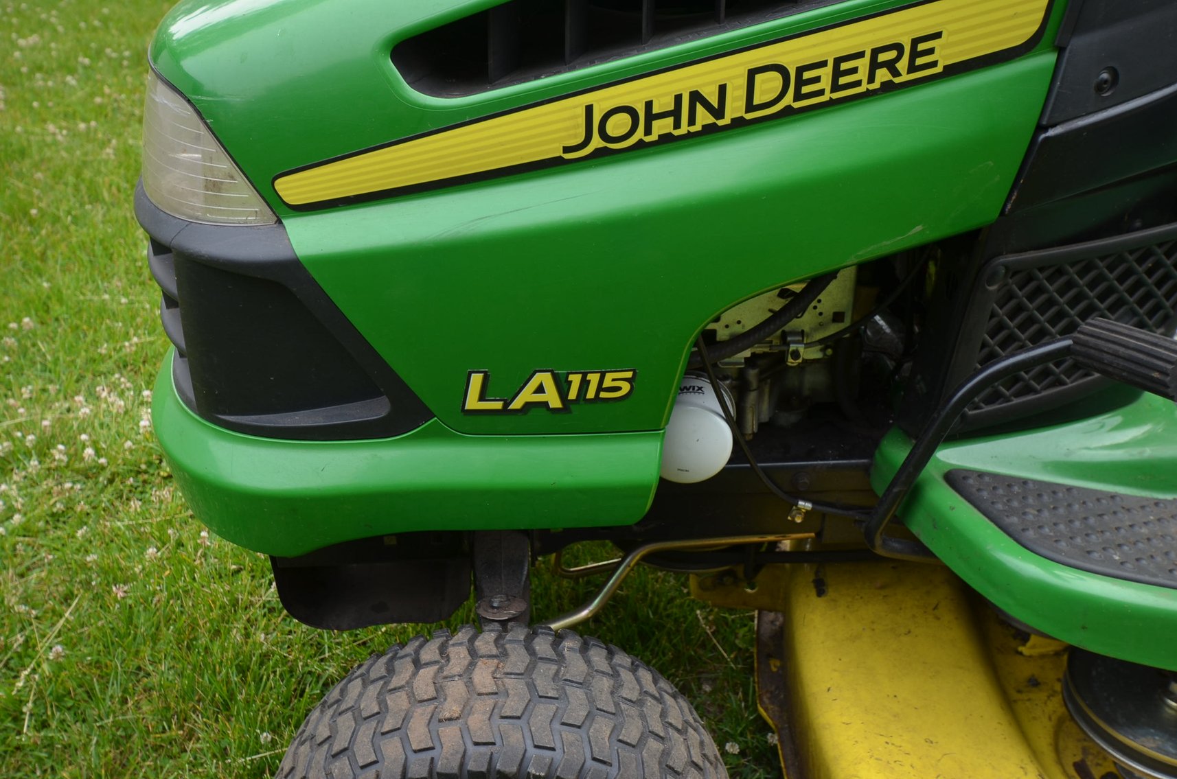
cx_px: 588
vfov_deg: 36.7
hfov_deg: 53.2
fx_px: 1174
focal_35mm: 36
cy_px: 390
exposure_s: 1/160
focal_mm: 24
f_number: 6.3
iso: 200
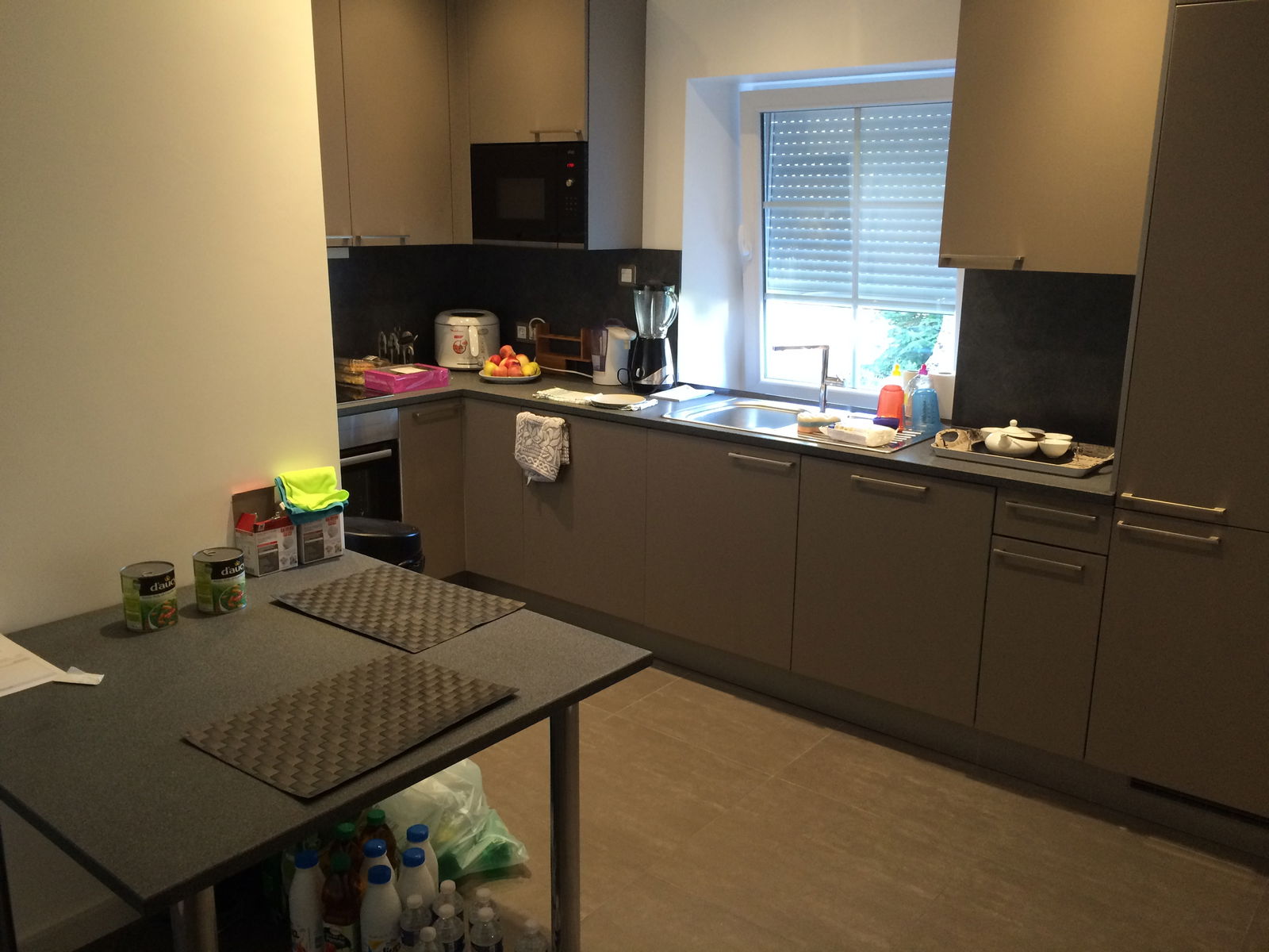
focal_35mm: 29
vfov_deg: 48.2
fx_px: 1063
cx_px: 634
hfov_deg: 61.7
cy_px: 476
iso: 160
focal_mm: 4.15
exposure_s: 1/30
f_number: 2.2
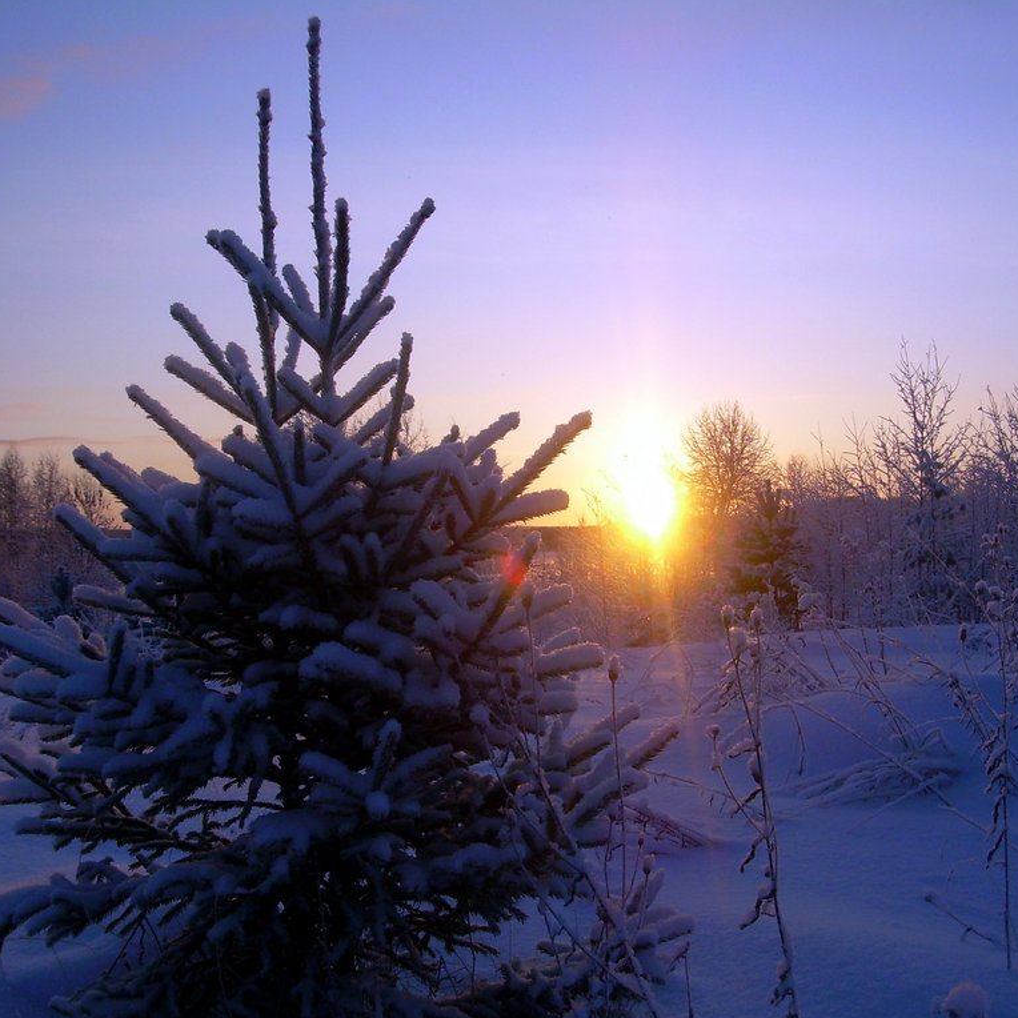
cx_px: 542
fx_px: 1497
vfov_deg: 37.6
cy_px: 509
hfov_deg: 37.5
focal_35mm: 45
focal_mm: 6.3
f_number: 4.6
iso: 50
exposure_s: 1/273
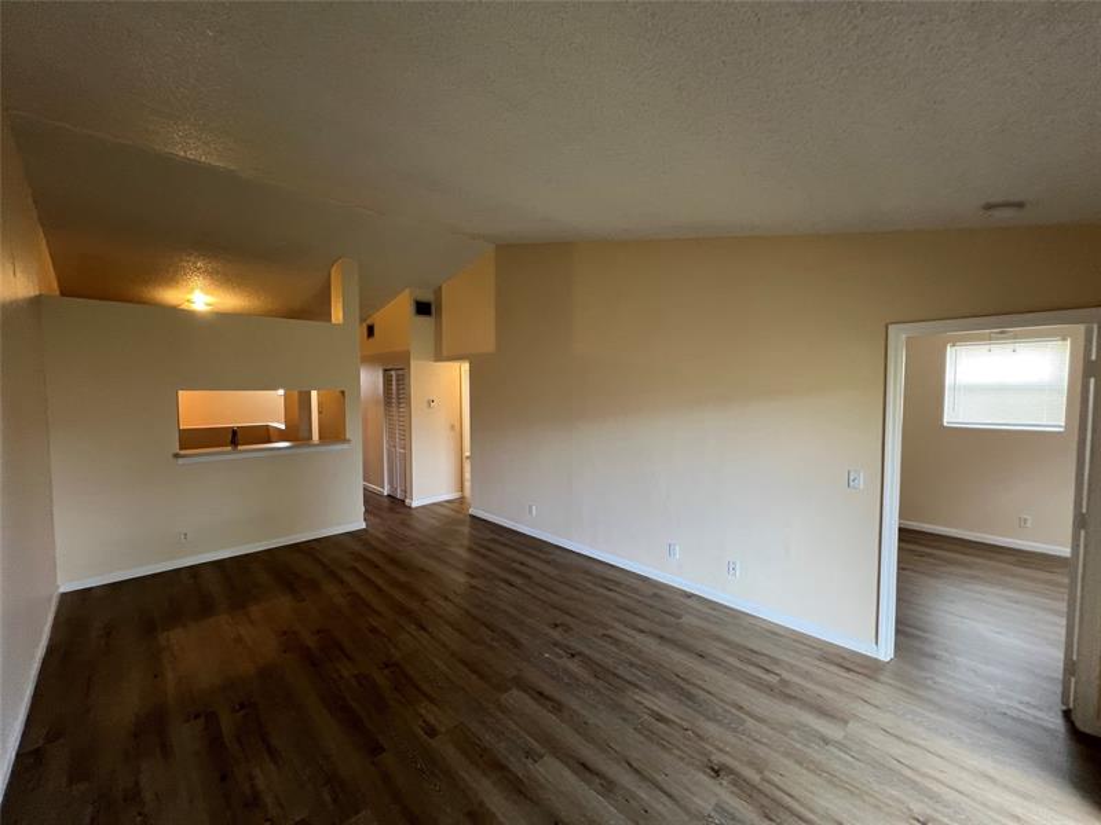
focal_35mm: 13
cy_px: 412
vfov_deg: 89.9
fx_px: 413
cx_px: 550
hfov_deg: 106.2
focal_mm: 1.57
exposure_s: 1/60
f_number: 1.8
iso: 200
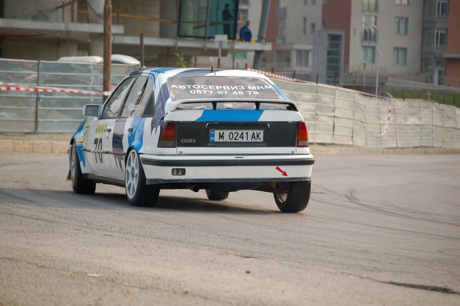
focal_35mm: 158
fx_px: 2011
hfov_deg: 13.1
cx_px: 230
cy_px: 153
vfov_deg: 8.7
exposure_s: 1/1000
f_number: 4.8
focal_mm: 105
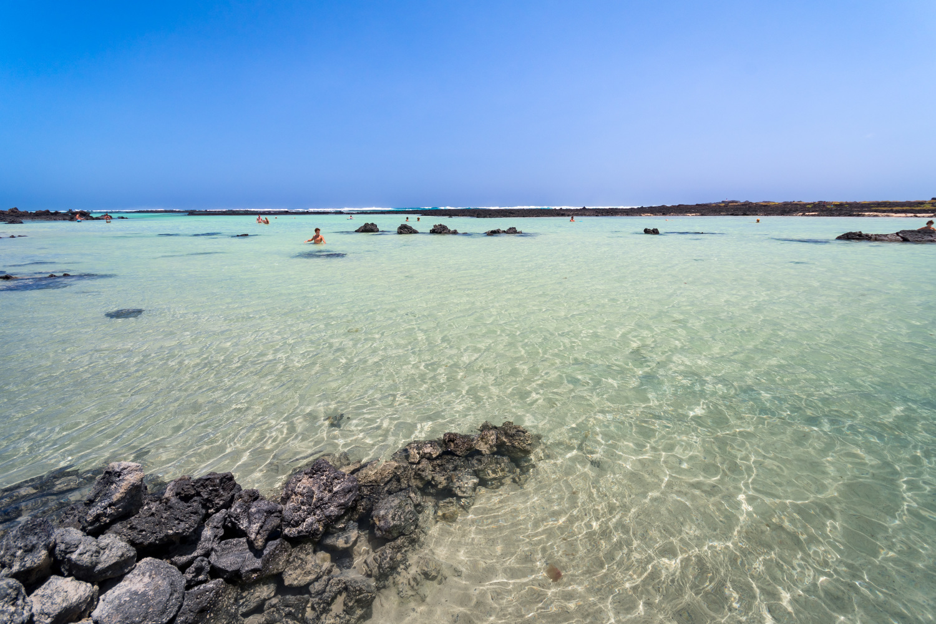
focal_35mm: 15
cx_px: 468
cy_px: 312
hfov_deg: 100.4
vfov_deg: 77.3
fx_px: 390
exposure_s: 1/200
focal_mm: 10
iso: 100
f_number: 8
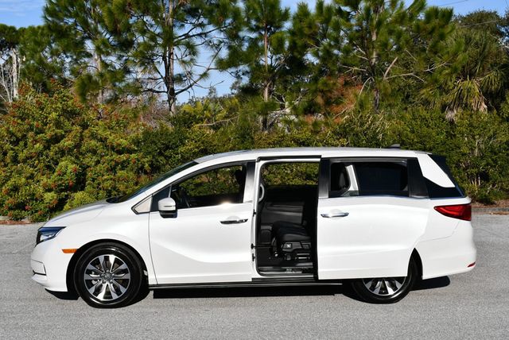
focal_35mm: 56
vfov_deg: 24.2
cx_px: 254
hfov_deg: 35.6
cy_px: 170
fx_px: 792
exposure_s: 1/400
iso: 100
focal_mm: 28
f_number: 10
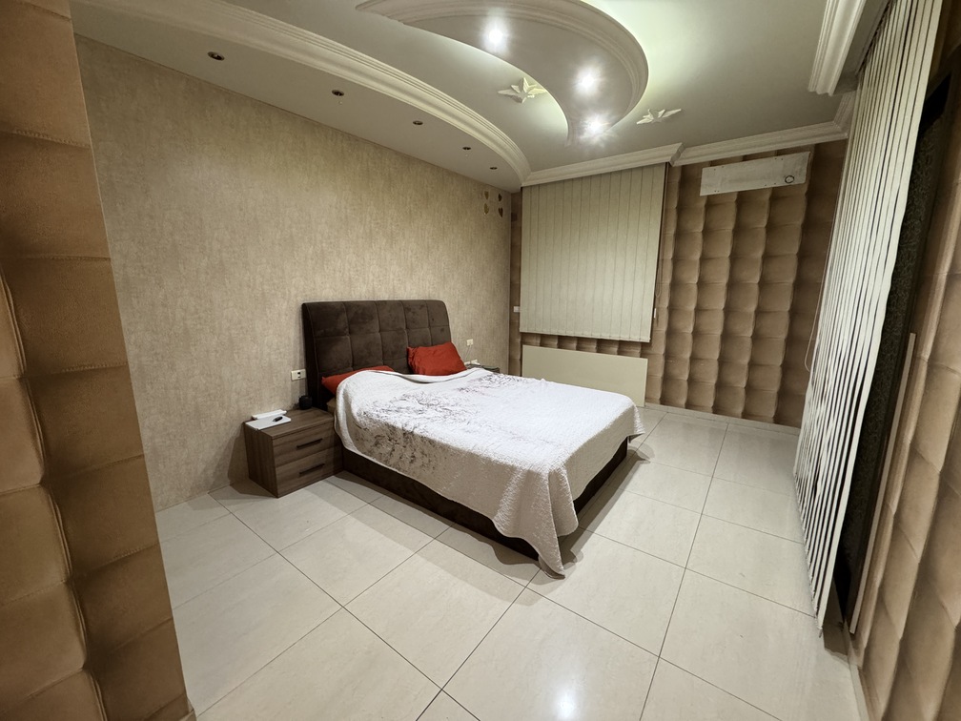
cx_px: 480
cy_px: 360
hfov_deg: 102.1
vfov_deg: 85.7
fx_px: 389
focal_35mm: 14
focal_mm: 2.22
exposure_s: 1/50
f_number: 2.2
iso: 320
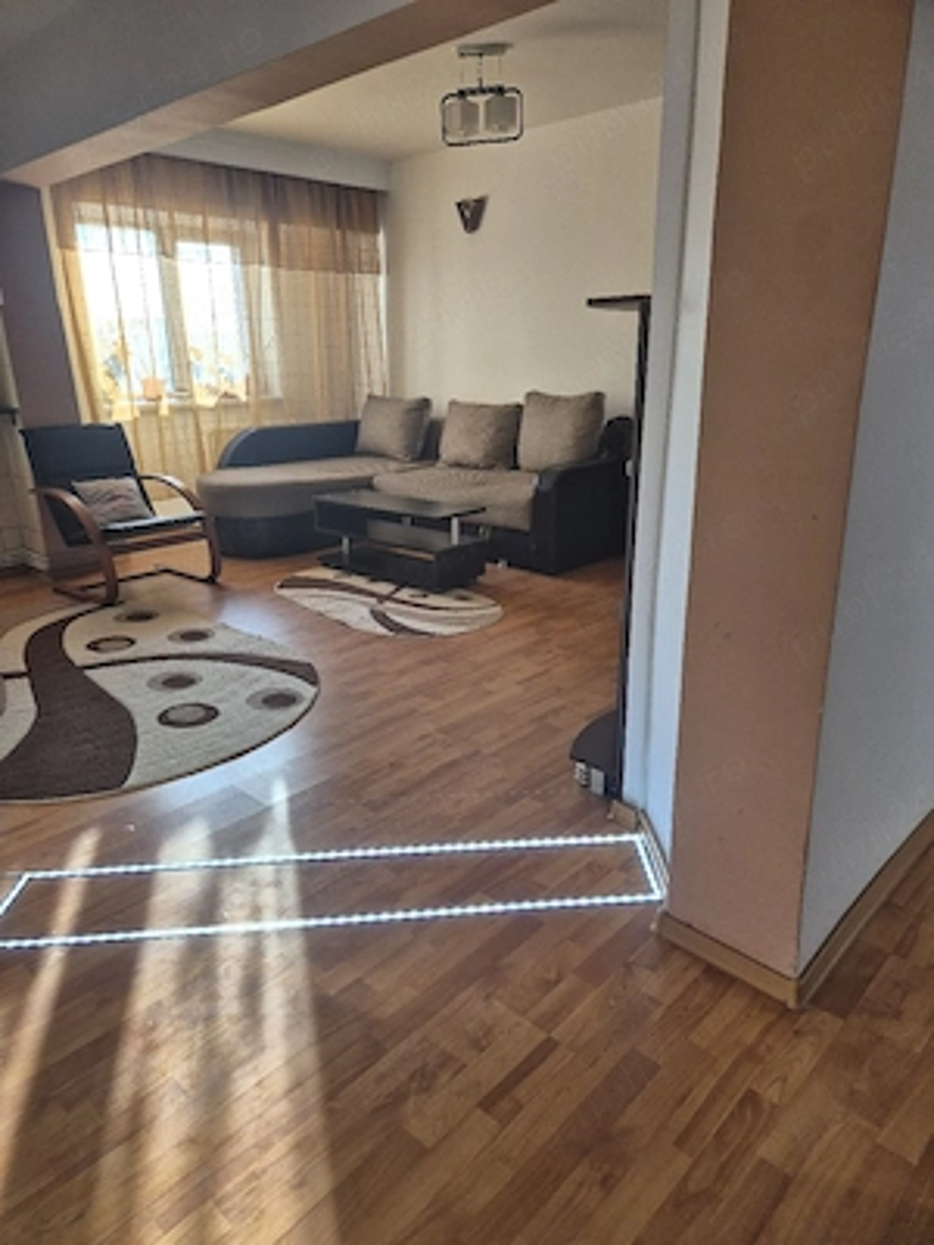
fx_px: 827
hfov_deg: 58.9
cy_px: 622
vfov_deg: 73.9
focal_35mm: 23
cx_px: 467
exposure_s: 1/182
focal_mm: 5.4
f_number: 1.8
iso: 100
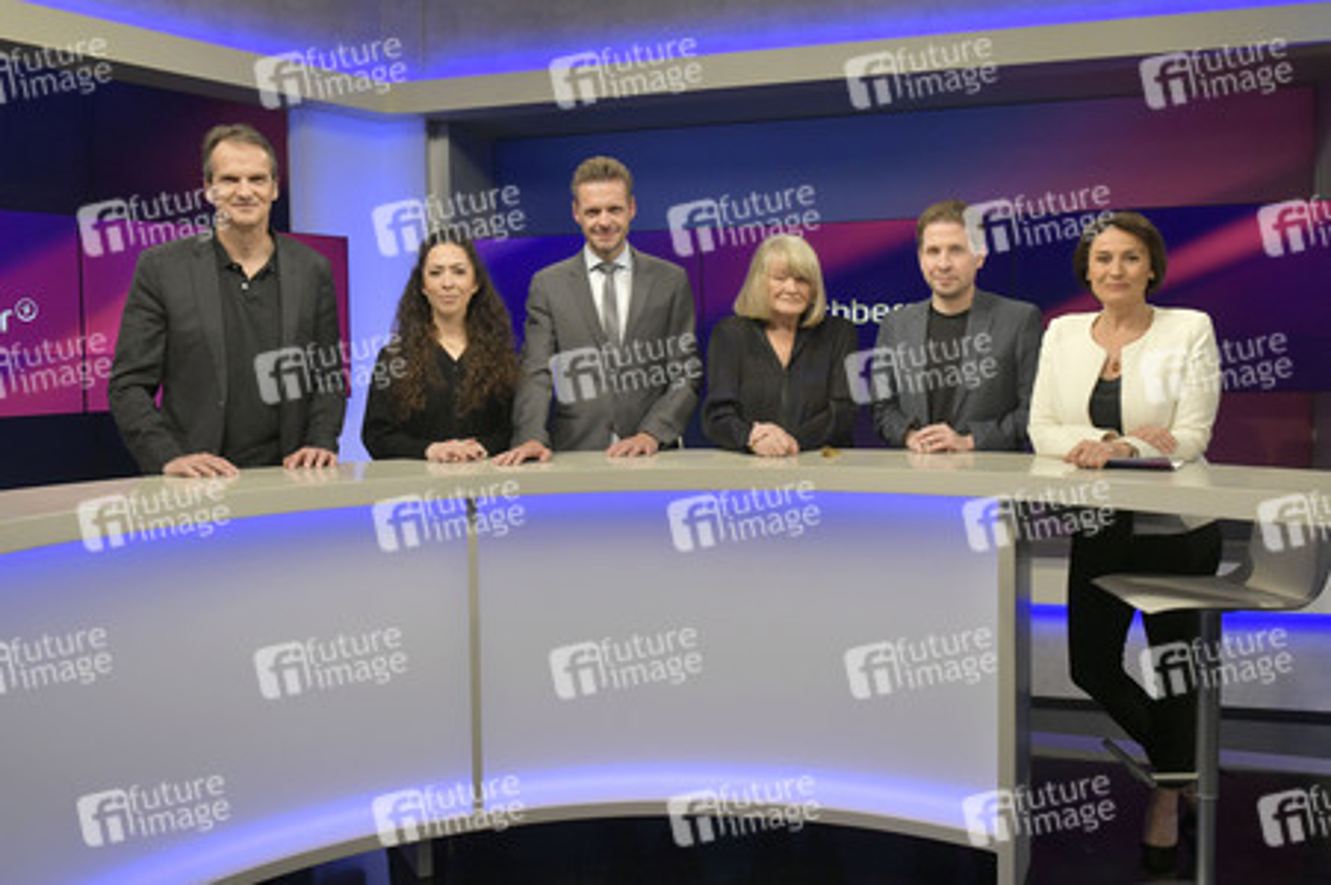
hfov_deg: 60.3
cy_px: 442
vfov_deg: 42.3
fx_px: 1145
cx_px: 666
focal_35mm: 31
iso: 2000
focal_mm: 31
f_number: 6.3
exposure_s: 1/200
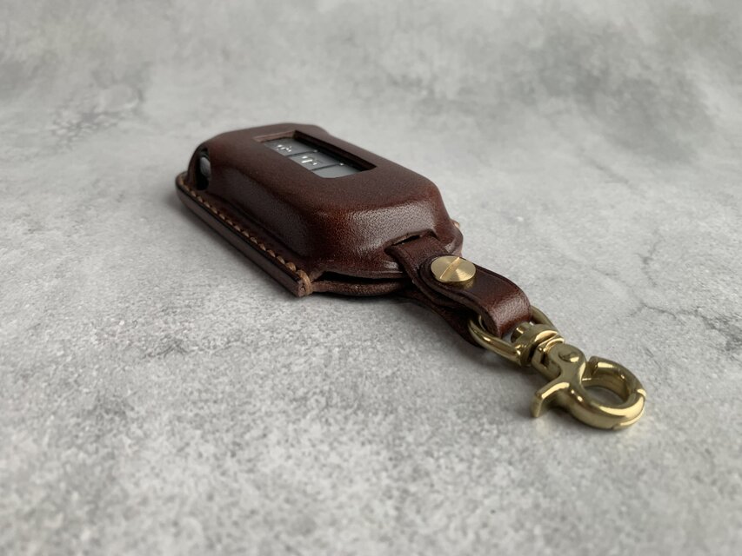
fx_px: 557
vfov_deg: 53.1
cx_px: 371
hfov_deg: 67.3
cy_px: 278
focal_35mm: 26
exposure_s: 1/121
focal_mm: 4.25
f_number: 1.8
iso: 100
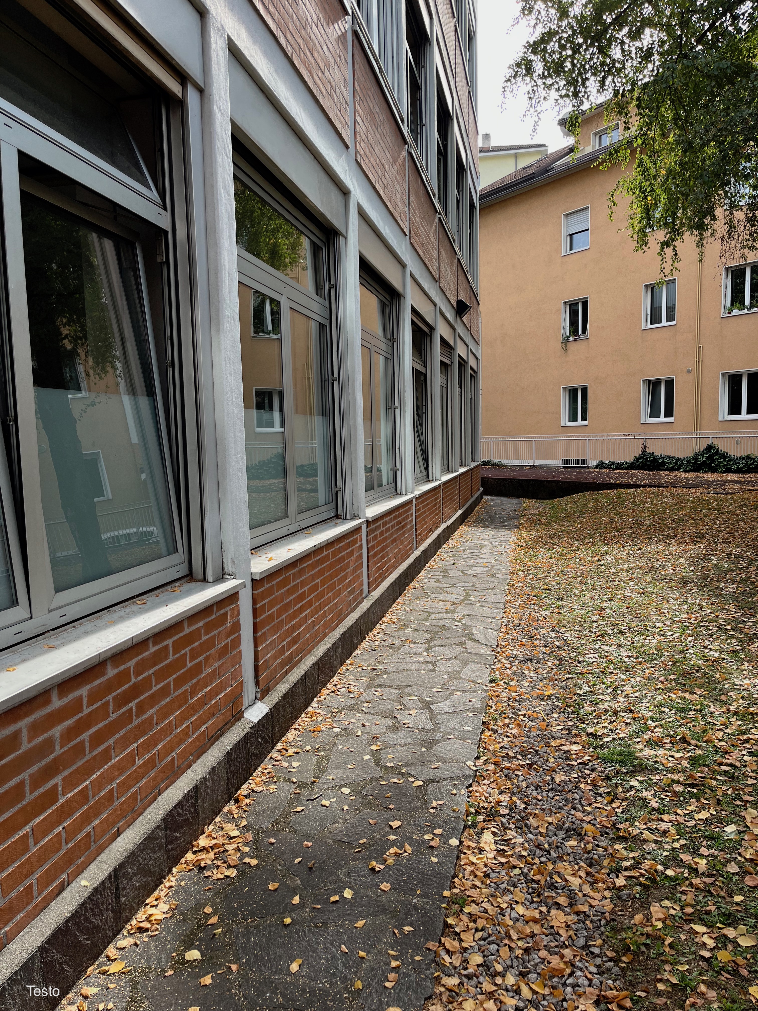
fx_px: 759
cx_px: 379
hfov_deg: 53.1
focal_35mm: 26
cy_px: 506
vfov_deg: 67.3
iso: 50
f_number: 1.6
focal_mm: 5.1
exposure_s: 1/793
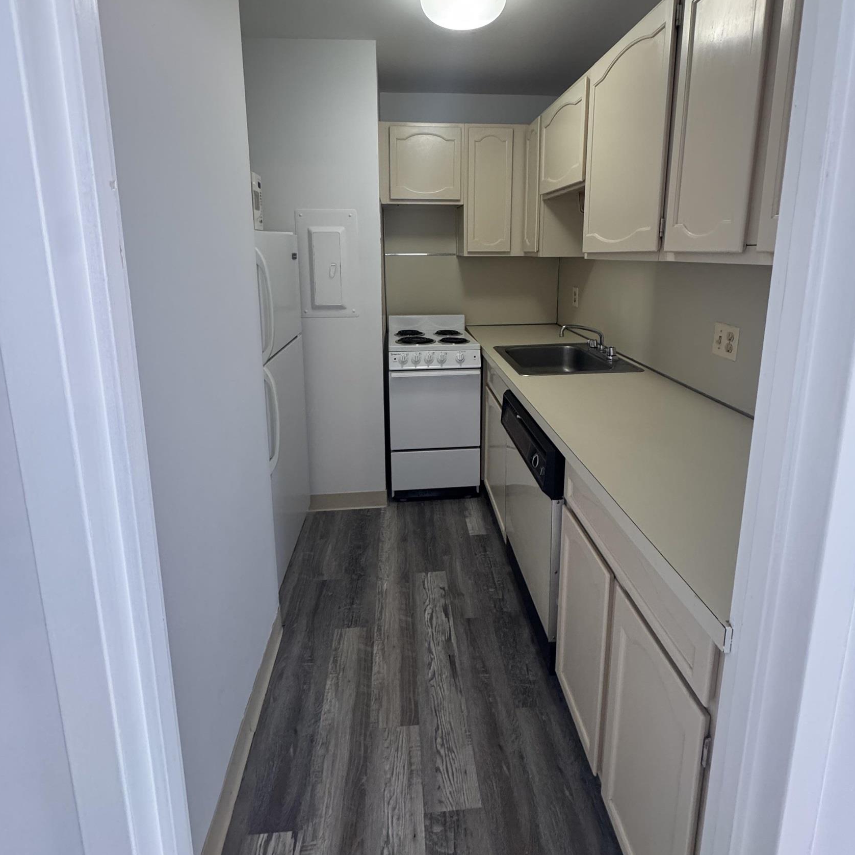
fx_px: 475
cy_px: 330
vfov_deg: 82.6
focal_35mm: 17
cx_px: 433
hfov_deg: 84.0
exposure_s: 1/94
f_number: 2.2
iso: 320
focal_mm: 2.22
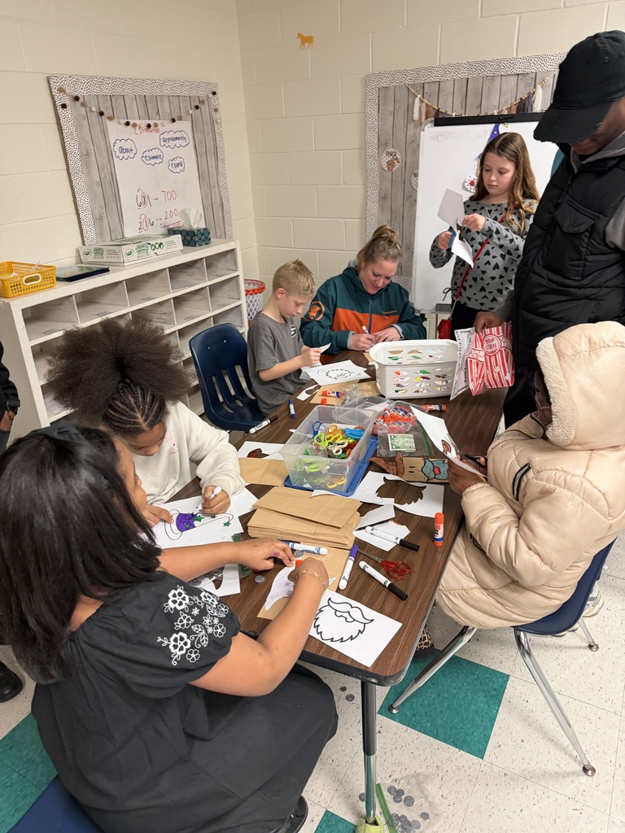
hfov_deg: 56.8
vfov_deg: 71.6
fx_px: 578
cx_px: 312
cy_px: 416
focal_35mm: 24
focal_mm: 6.76
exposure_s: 1/60
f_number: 1.78
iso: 320
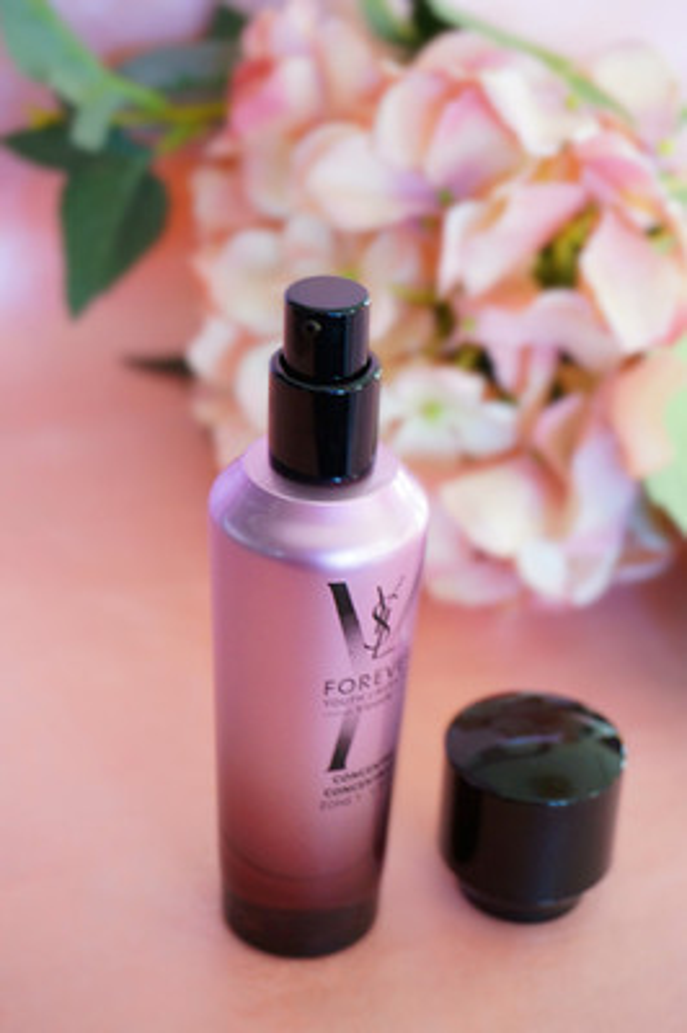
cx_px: 344
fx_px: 1892
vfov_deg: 30.5
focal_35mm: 66
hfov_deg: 20.6
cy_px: 516
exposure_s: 1/10
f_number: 5.6
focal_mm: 44
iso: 400
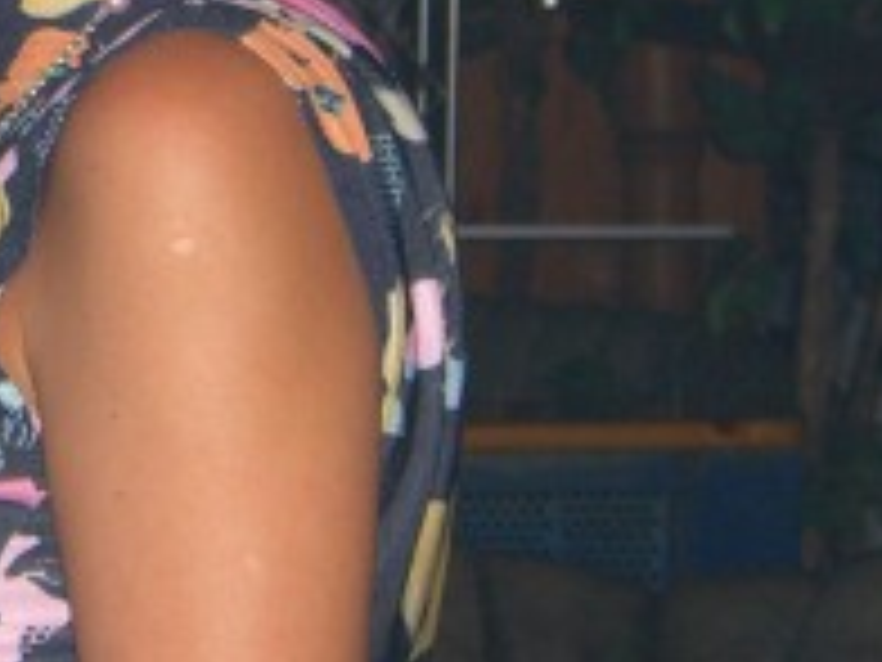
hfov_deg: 8.4
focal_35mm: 233
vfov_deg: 6.4
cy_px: 77
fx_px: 5937
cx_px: -207
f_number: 3.6
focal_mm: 11.8
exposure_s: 1/60
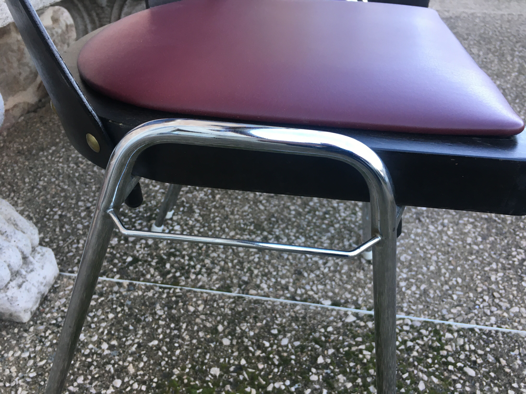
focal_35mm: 29
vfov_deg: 48.2
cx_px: 263
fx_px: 441
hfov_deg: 61.7
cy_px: 197
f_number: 2.2
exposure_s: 1/33
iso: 25
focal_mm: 4.15
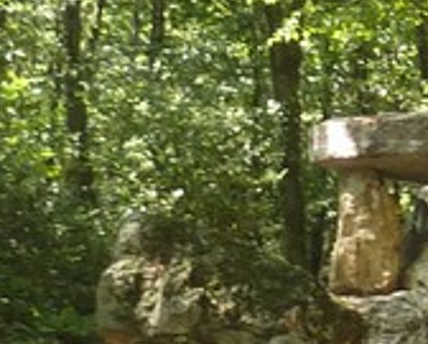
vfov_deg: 8.9
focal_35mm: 174
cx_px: 576
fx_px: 2208
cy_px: 64
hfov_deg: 10.8
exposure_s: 1/40
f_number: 3.3
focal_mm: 4.1
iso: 80
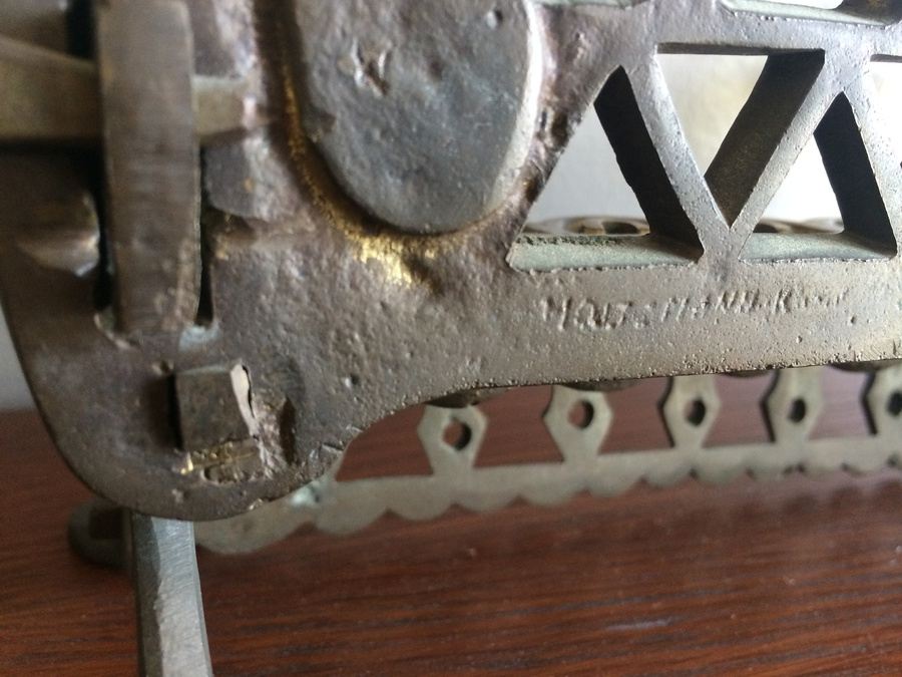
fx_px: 782
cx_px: 451
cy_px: 338
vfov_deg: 46.8
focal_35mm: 30
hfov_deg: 60.0
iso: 160
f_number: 2.2
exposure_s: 1/30
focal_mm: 4.12
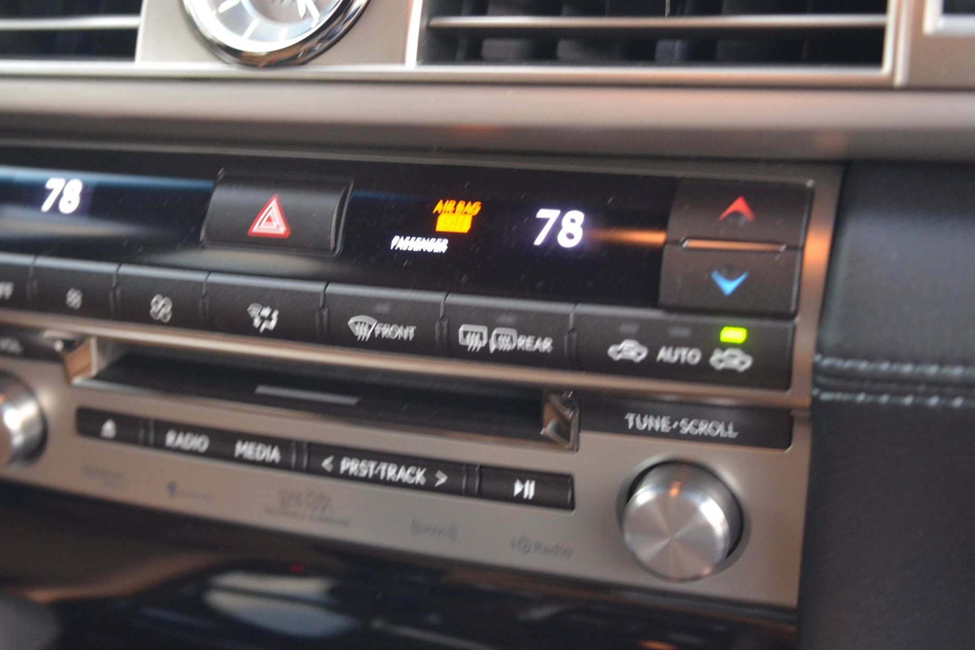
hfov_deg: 37.3
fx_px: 1435
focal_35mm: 53
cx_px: 378
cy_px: 228
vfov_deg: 25.4
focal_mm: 26
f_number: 2.8
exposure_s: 1/13
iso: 1600
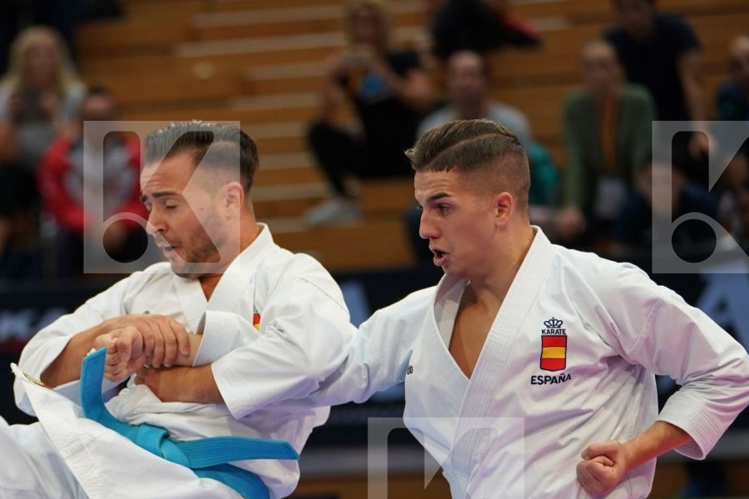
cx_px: 162
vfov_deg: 5.6
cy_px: 494
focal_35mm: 246
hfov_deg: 8.4
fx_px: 5117
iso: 800
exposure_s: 1/500
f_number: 2.8
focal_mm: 122
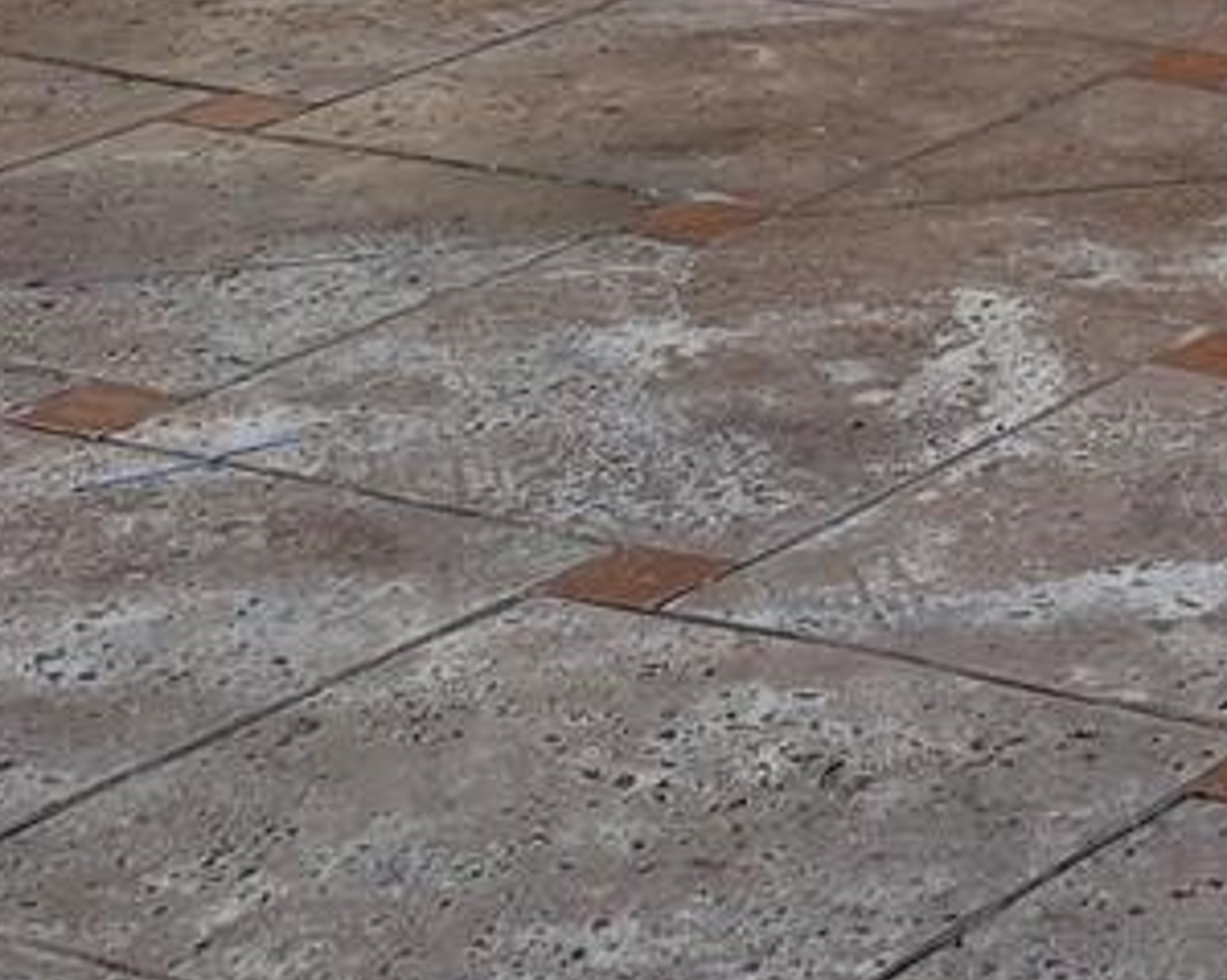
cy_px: -927
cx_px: 1678
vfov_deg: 9.4
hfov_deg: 12.1
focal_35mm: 154
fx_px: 5591
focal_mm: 6.3
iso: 20
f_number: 1.7
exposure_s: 1/359
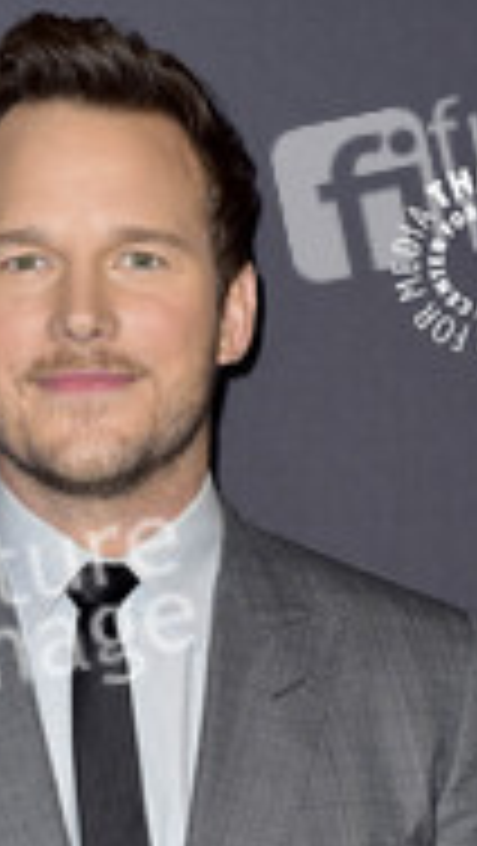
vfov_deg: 14.4
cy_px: 850
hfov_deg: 8.3
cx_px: 97
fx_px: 3299
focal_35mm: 147
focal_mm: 66
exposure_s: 1/250
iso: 250
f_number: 5.6
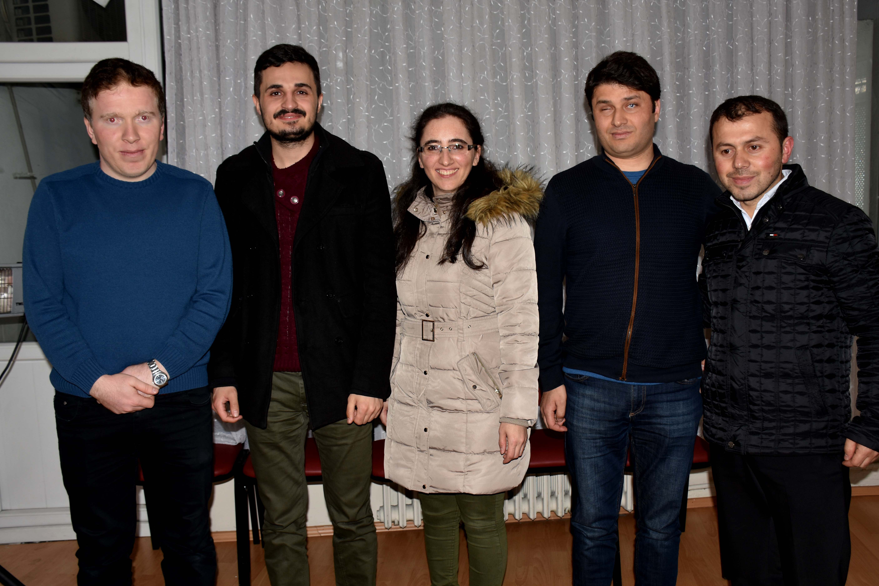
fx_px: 781
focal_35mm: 32
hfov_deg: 58.7
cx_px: 456
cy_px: 304
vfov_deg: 41.1
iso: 200
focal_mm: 20
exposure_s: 1/60
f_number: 3.5
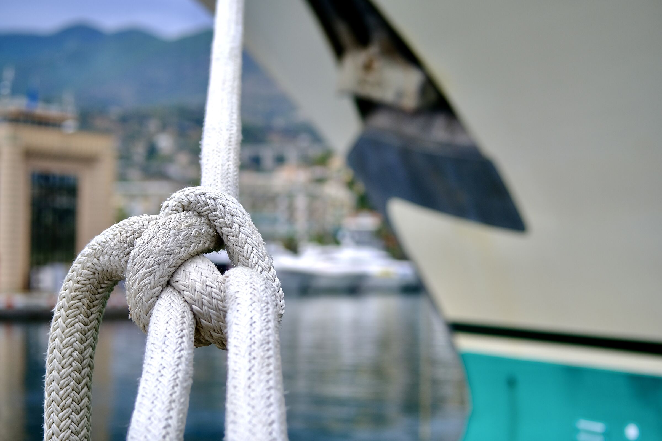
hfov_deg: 27.0
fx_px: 1379
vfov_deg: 18.2
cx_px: 331
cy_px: 220
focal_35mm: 75
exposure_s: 1/1800
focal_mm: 50
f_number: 3.2
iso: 320
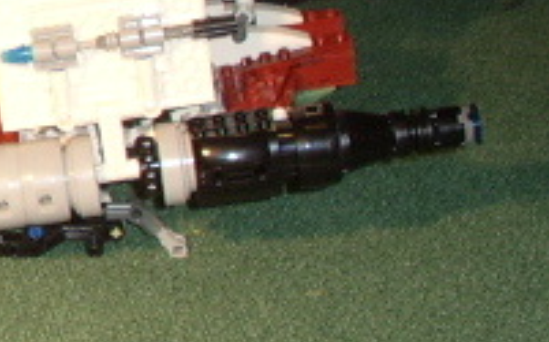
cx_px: 22
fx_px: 1061
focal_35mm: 71
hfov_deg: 27.6
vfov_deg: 17.6
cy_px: -44
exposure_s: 1/30
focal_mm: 5.8
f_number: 2.9
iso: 183
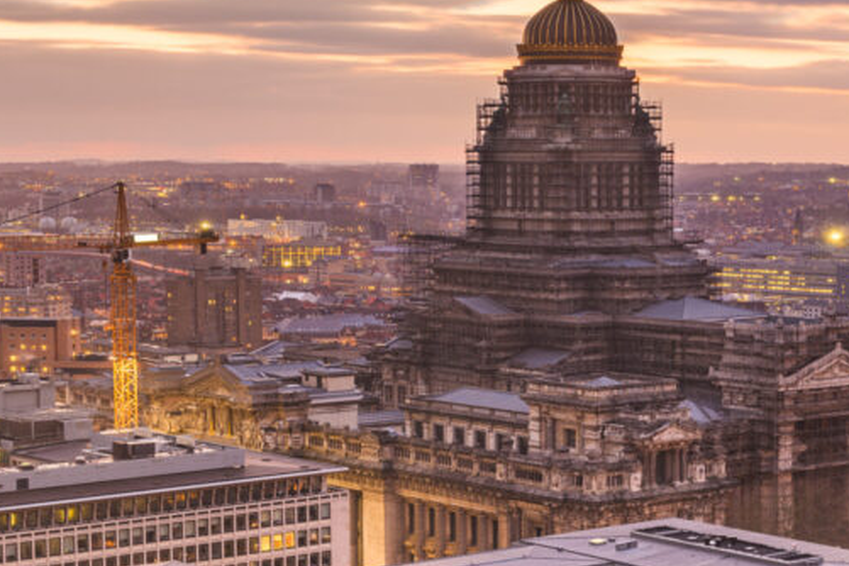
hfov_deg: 22.2
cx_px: 710
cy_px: 391
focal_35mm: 90
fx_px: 2122
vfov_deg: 15.2
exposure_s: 30
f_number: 6.3
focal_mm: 44
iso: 64
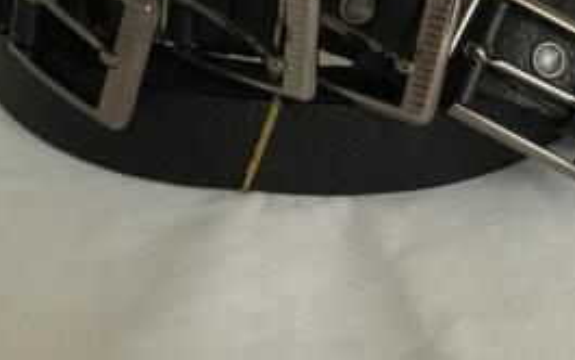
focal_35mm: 56
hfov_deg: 36.1
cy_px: 42
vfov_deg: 22.7
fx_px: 878
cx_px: 352
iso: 100
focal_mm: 3.99
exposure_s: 1/7
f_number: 1.8
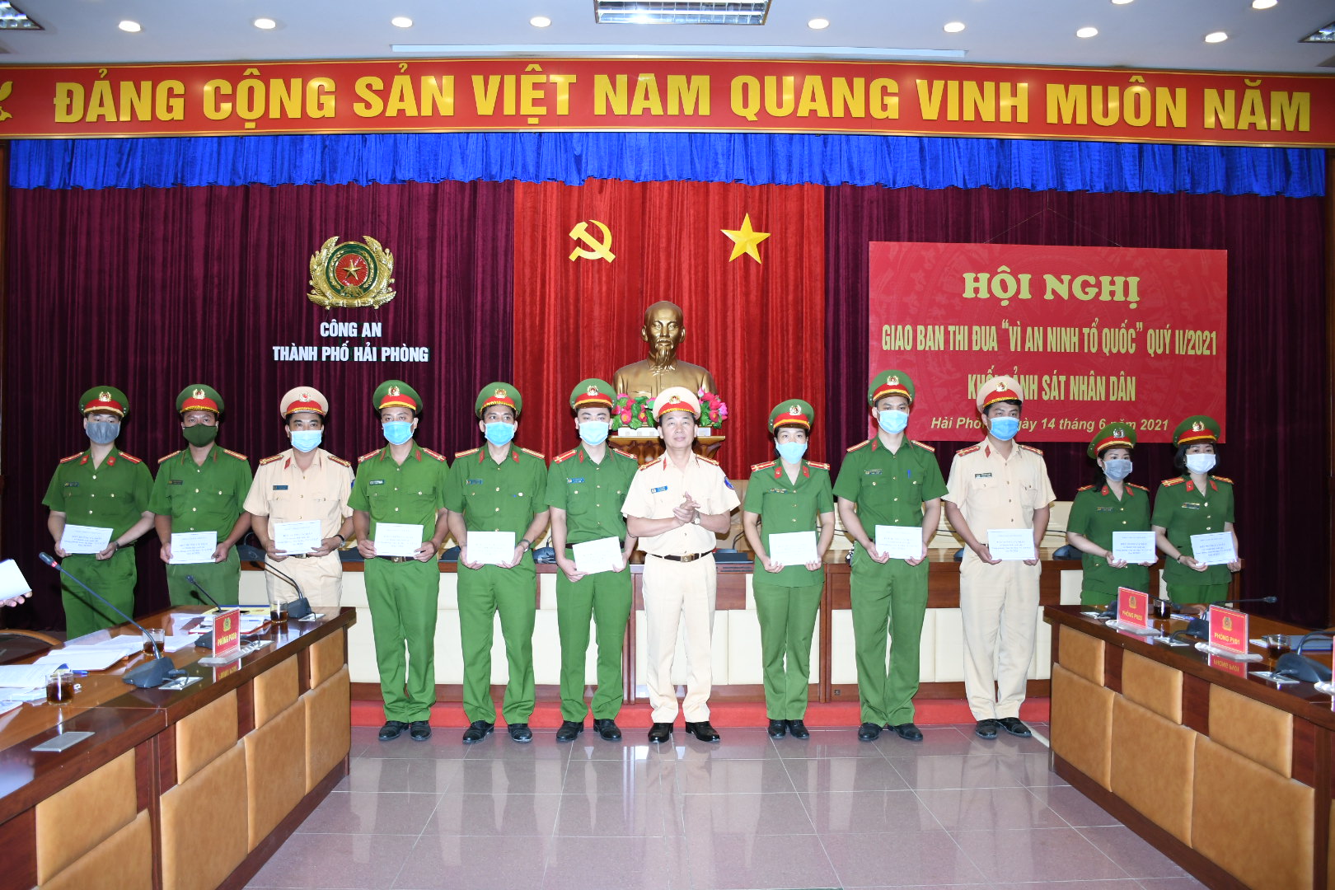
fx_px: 1001
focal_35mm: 27
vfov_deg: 47.9
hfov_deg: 67.4
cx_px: 668
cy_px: 445
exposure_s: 1/200
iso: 800
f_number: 3.5
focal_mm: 18
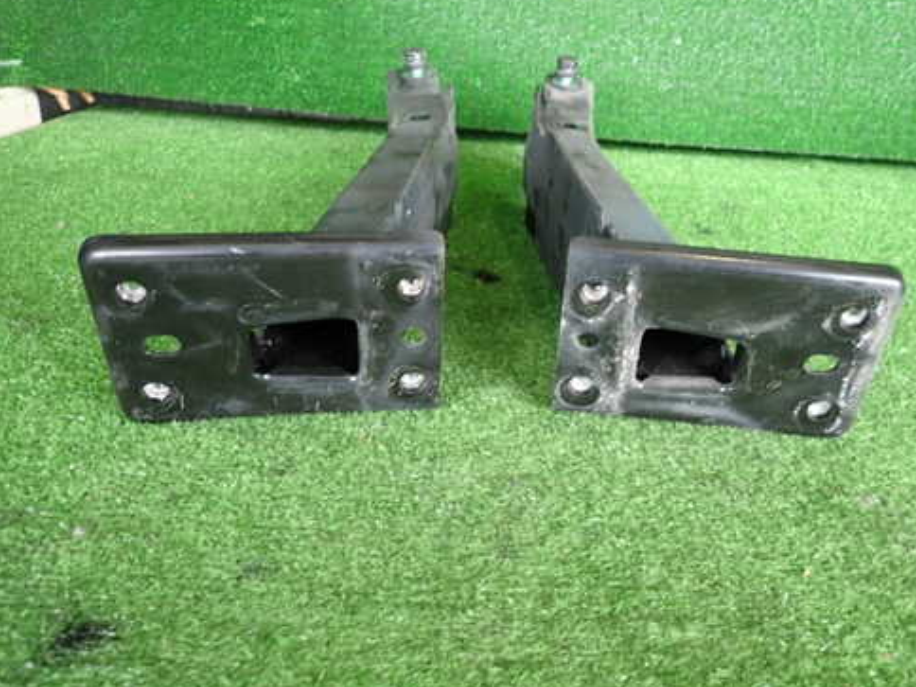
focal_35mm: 31
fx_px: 820
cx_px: 532
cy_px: 322
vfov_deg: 45.4
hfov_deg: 58.1
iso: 200
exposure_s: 1/40
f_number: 2
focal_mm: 4.5
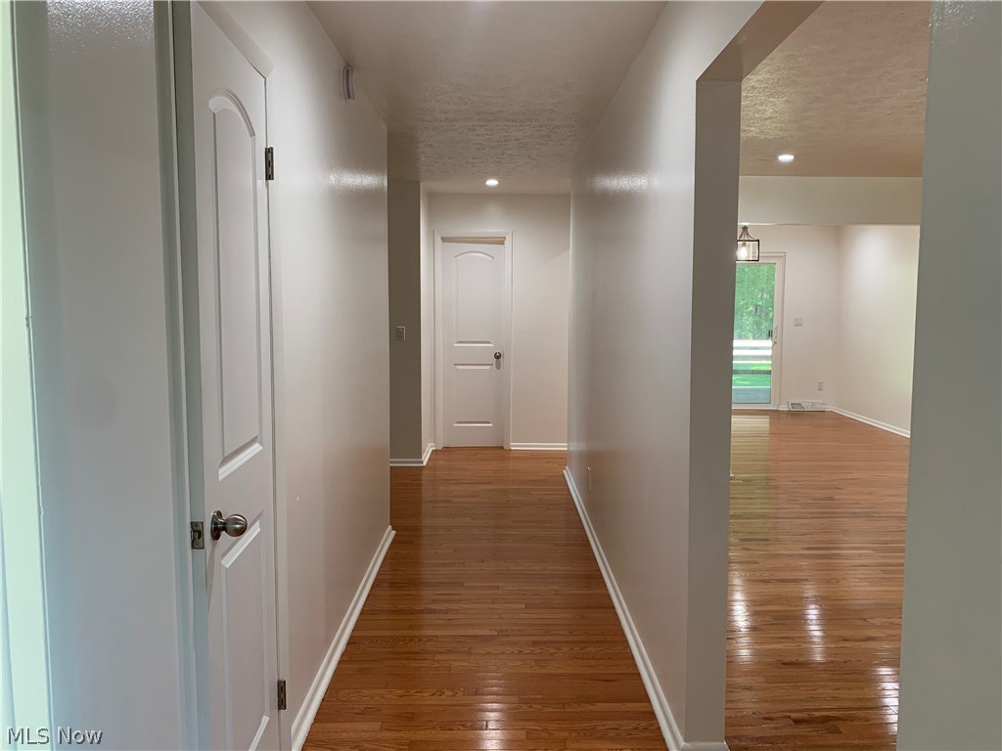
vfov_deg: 53.1
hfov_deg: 67.3
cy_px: 376
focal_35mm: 26
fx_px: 753
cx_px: 501
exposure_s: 1/60
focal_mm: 4.25
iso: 80
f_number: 1.8
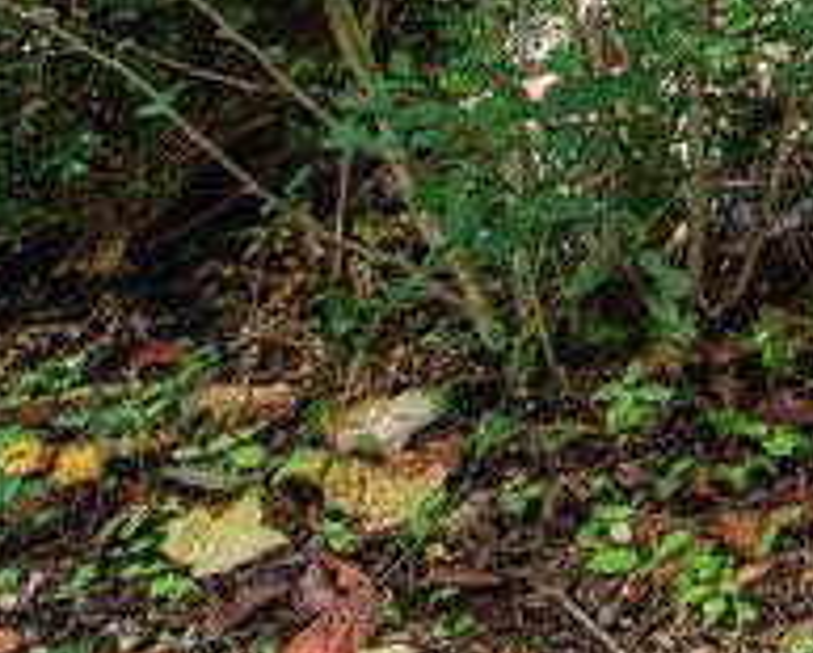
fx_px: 2362
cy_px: -876
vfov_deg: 12.6
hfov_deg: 14.8
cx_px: 1773
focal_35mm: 98
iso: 200
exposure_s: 1/100
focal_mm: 14
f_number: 8
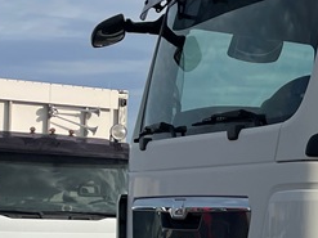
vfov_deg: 13.6
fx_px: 992
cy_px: 184
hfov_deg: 15.1
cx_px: 619
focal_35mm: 108
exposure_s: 1/5291
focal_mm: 4.2
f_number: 1.6
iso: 32
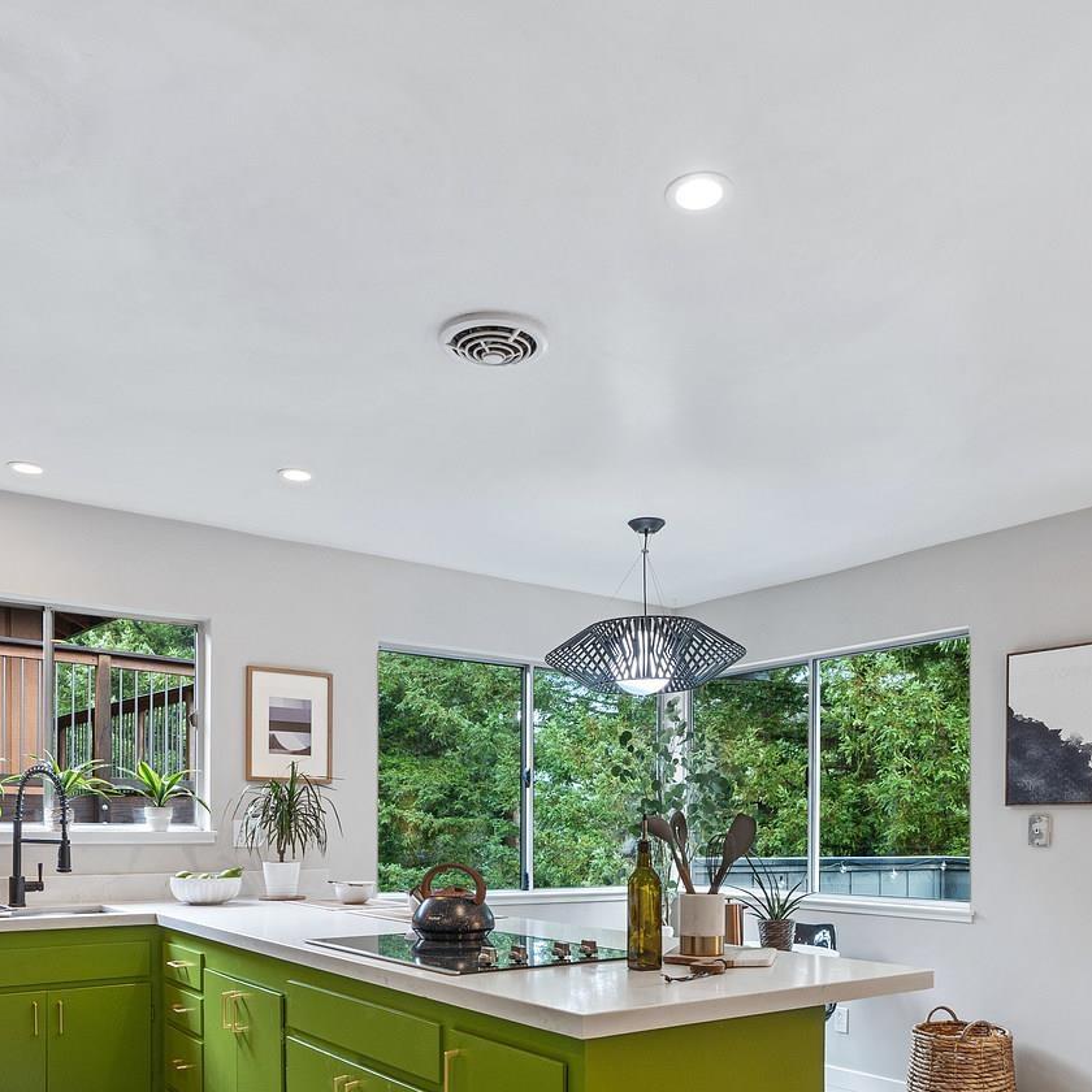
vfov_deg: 52.8
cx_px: 560
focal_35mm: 29
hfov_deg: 55.6
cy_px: 835
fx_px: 1035
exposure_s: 1/3
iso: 125
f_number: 9
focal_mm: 14
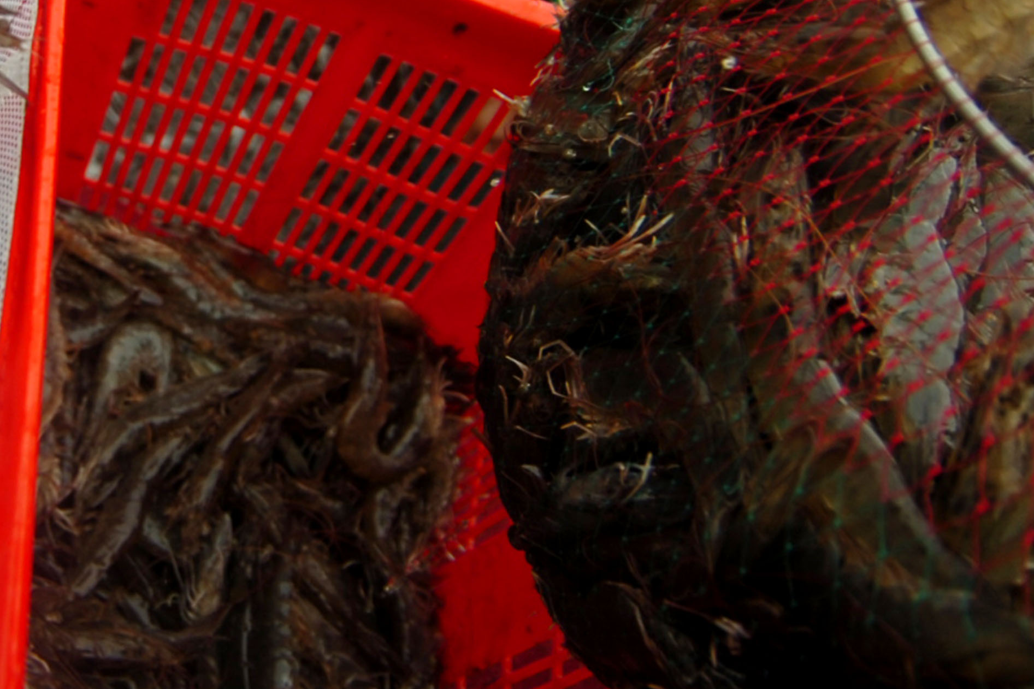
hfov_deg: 46.3
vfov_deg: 33.7
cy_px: 108
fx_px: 1091
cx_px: 122
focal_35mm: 38
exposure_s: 1/500
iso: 200
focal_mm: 12
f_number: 4
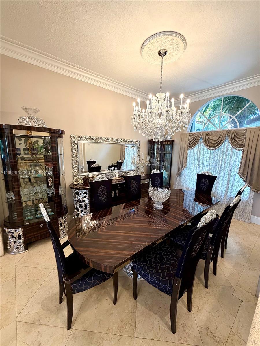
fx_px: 140
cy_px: 173
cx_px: 130
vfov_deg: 102.1
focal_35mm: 14
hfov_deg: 85.7
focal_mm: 2.22
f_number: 2.2
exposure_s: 1/120
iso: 200
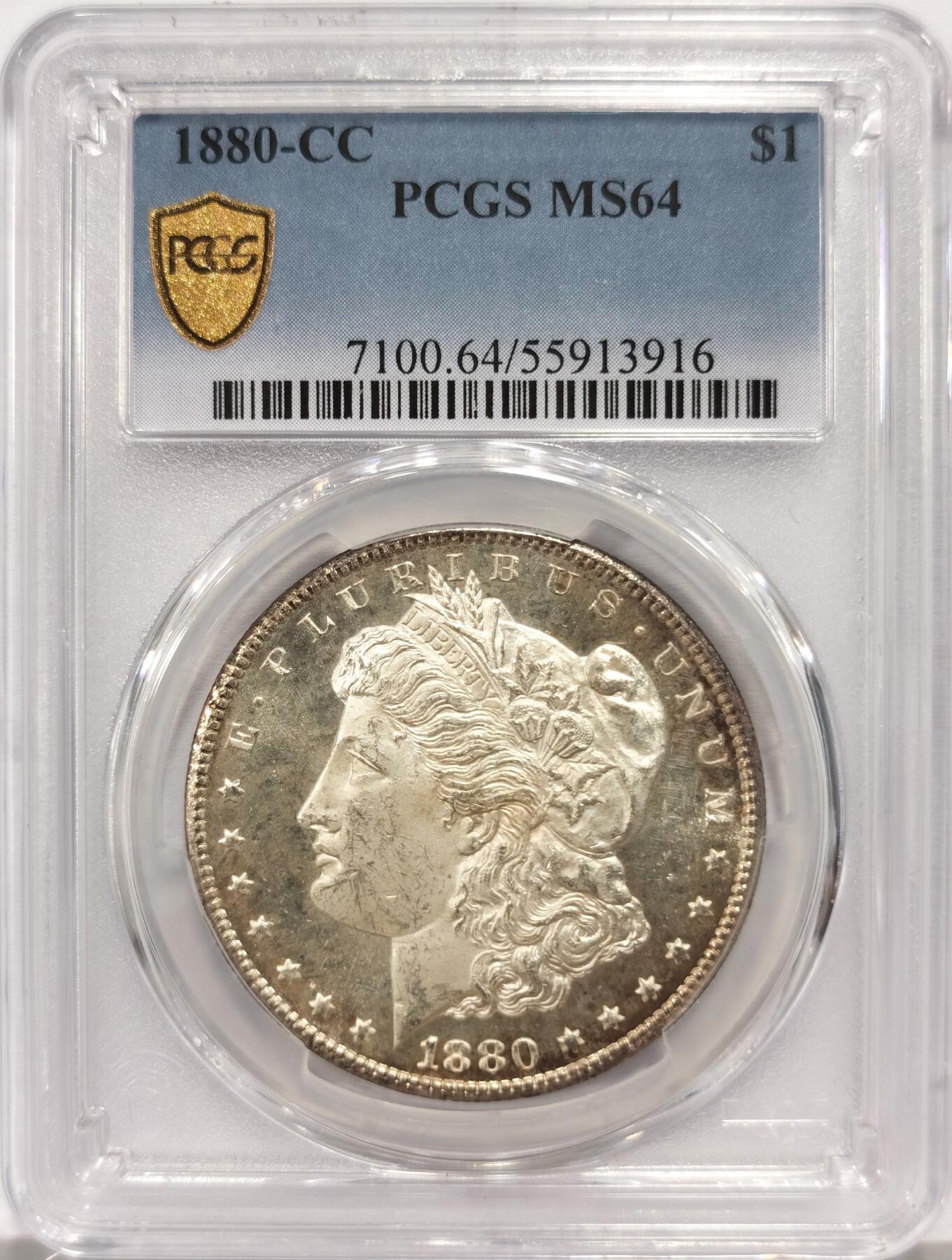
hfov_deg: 27.2
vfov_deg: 35.4
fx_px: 1970
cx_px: 476
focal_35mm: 54
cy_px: 630
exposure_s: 1/100
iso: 100
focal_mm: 5.56
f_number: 16
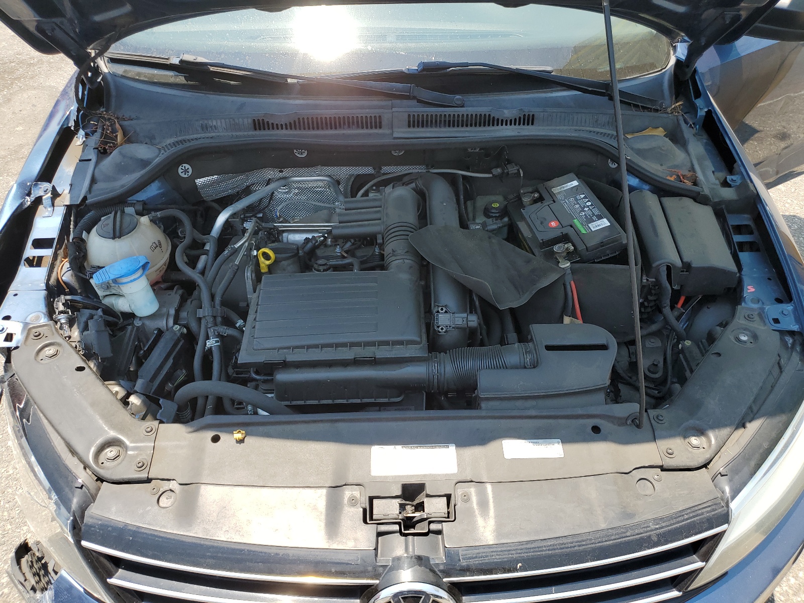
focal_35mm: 26
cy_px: 302
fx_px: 604
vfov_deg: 53.1
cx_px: 402
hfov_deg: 67.3
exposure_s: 1/1111
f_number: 1.5
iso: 50
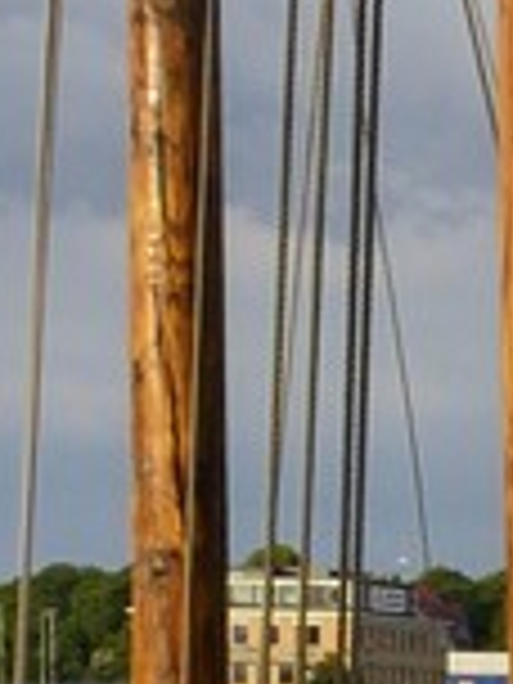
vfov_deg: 8.0
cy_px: 976
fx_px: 4802
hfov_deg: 4.7
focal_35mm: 243
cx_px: 2880
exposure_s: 1/250
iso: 200
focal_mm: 24
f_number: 11
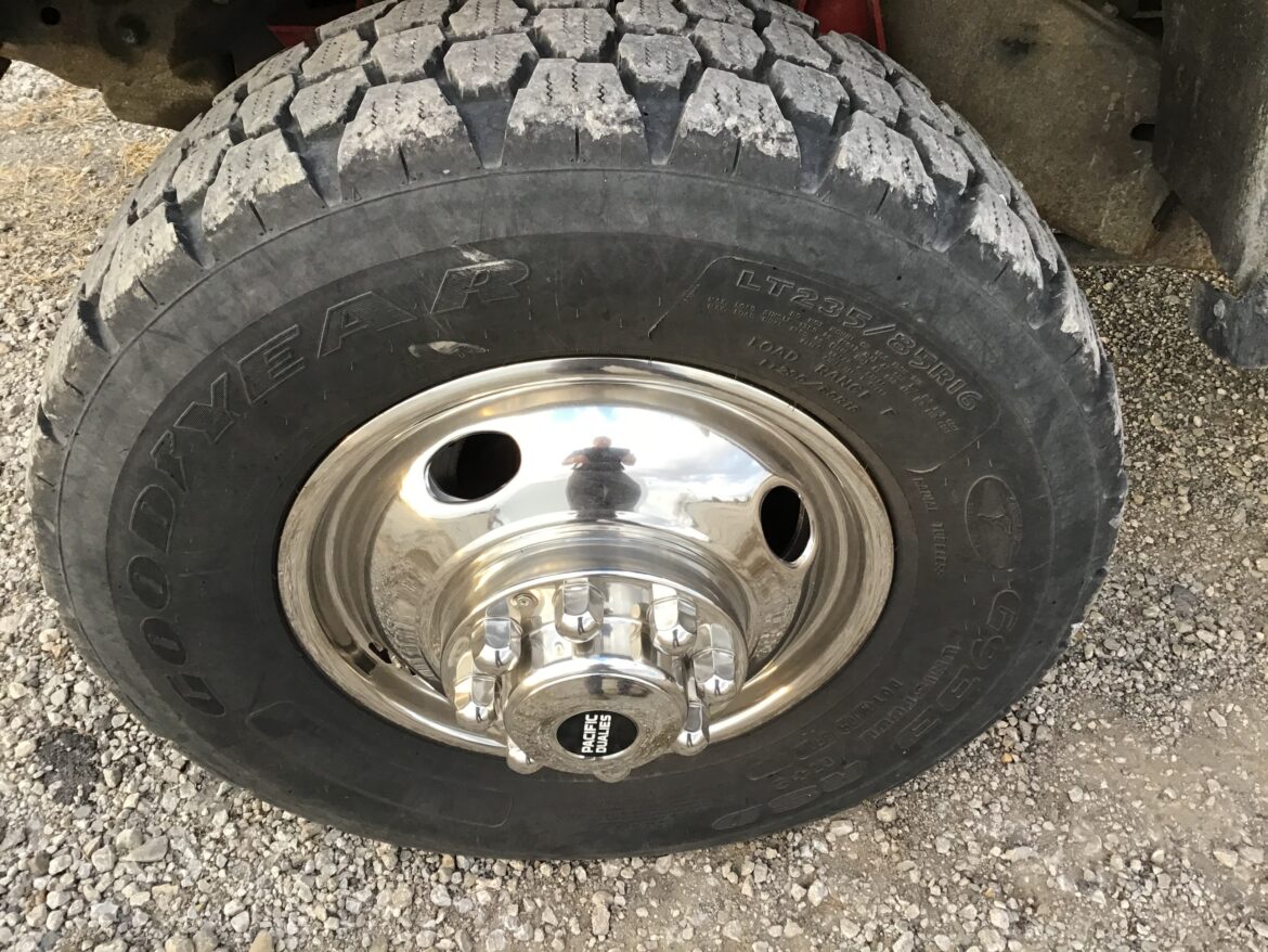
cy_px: 476
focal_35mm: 31
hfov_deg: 58.3
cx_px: 634
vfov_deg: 45.5
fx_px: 1136
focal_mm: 3.3
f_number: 2.4
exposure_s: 1/30
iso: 25
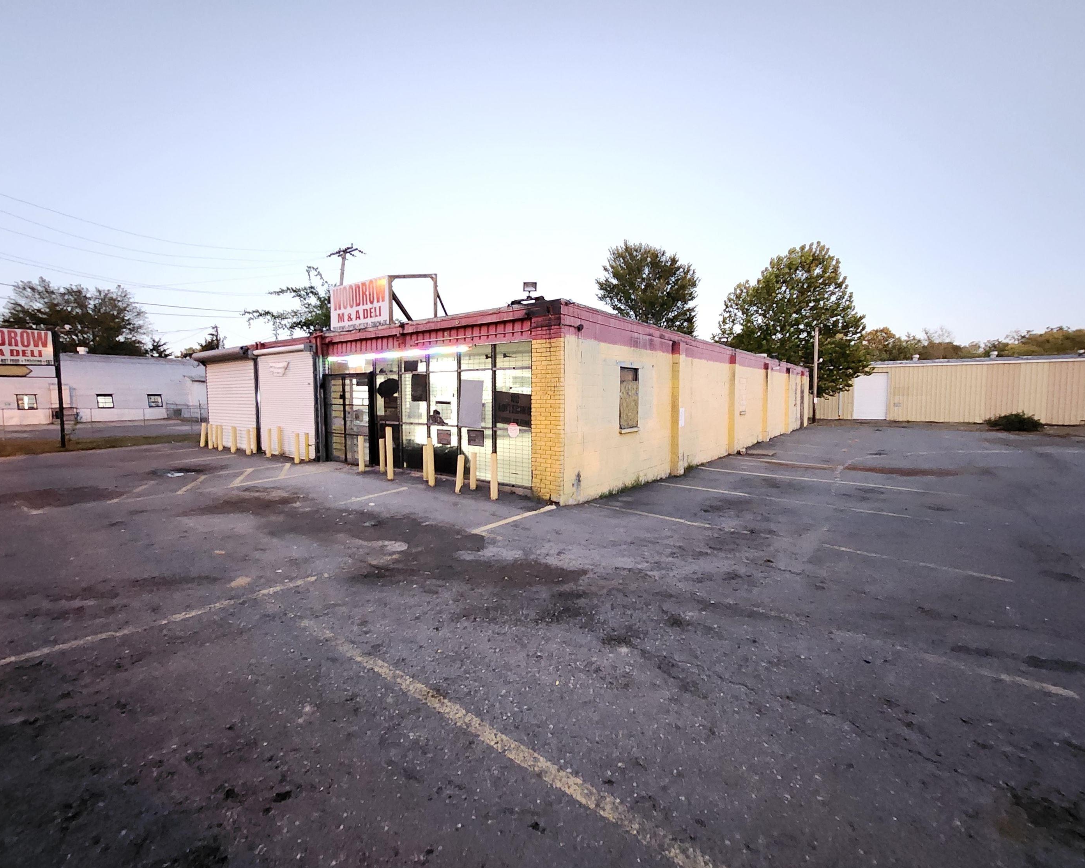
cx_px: 534
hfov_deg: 100.7
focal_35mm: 14
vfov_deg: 88.0
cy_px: 423
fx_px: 450
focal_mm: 1.74
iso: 2500
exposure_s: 1/9.99
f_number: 2.2
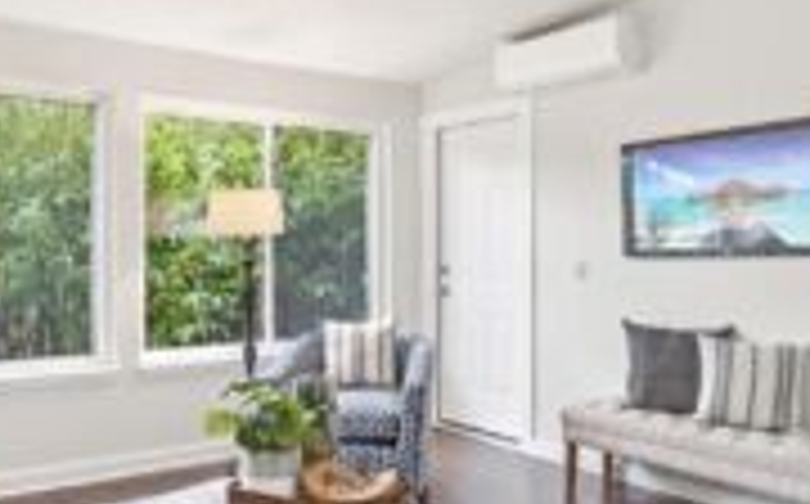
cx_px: 261
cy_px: 250
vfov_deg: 37.2
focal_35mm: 34
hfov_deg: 55.4
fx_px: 750
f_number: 9
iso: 250
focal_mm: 10
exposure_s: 1/3.33
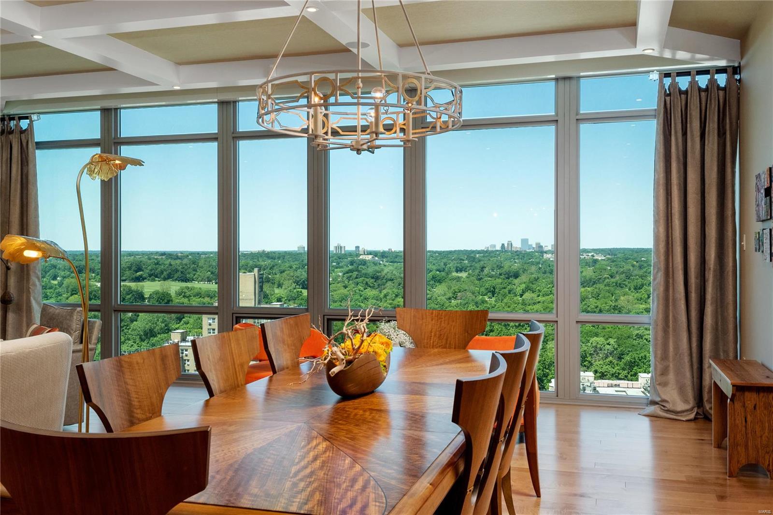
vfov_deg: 36.9
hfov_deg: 53.1
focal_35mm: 36
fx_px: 773
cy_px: 258
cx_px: 386
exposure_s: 1/30
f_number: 8
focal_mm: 18
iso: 400
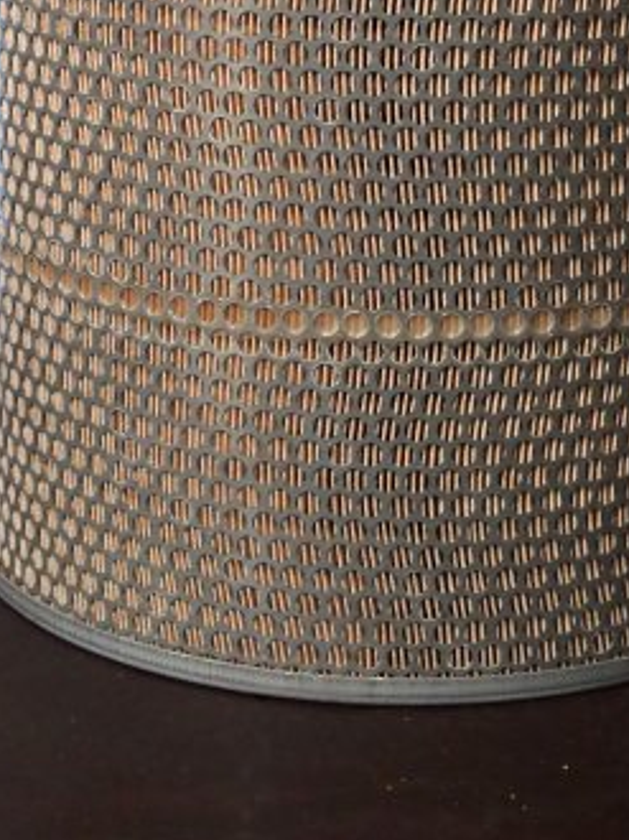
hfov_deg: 15.2
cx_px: 418
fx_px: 2353
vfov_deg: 19.7
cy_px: 31
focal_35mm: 97
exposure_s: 1/25
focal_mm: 10.8
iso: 800
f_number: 2.8
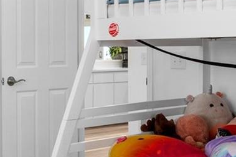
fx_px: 498
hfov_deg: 26.0
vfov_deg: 17.9
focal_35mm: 76
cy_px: 64
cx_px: 32
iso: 160
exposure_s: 1/2.5
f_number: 8
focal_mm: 12
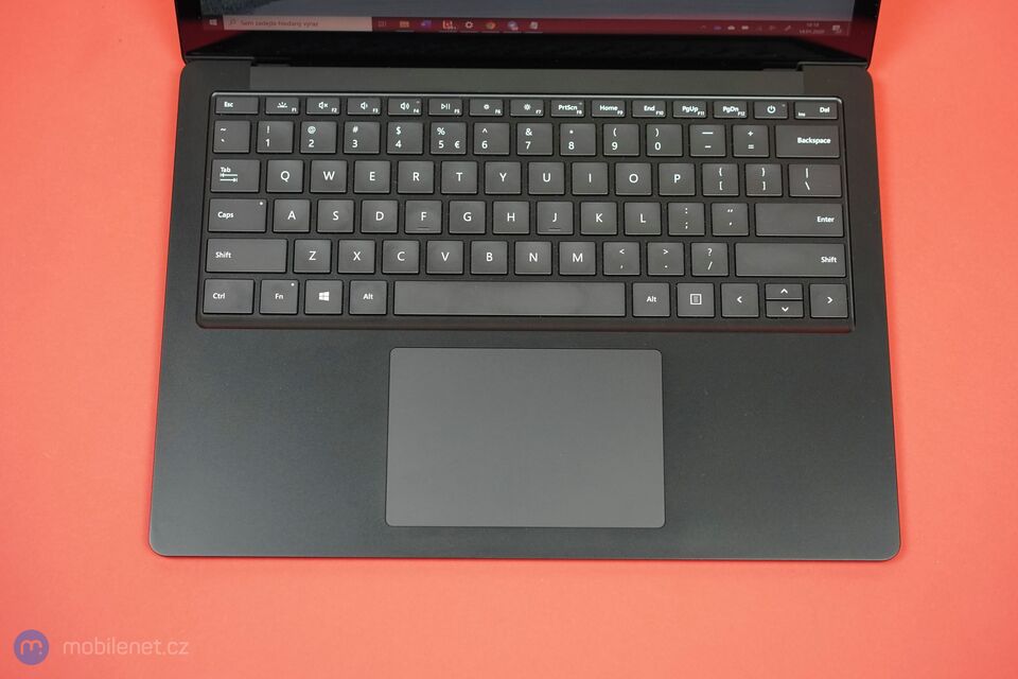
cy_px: 340
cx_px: 509
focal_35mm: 55
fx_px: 1555
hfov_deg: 36.2
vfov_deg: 24.6
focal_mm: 55
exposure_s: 1/320
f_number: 4
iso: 3200
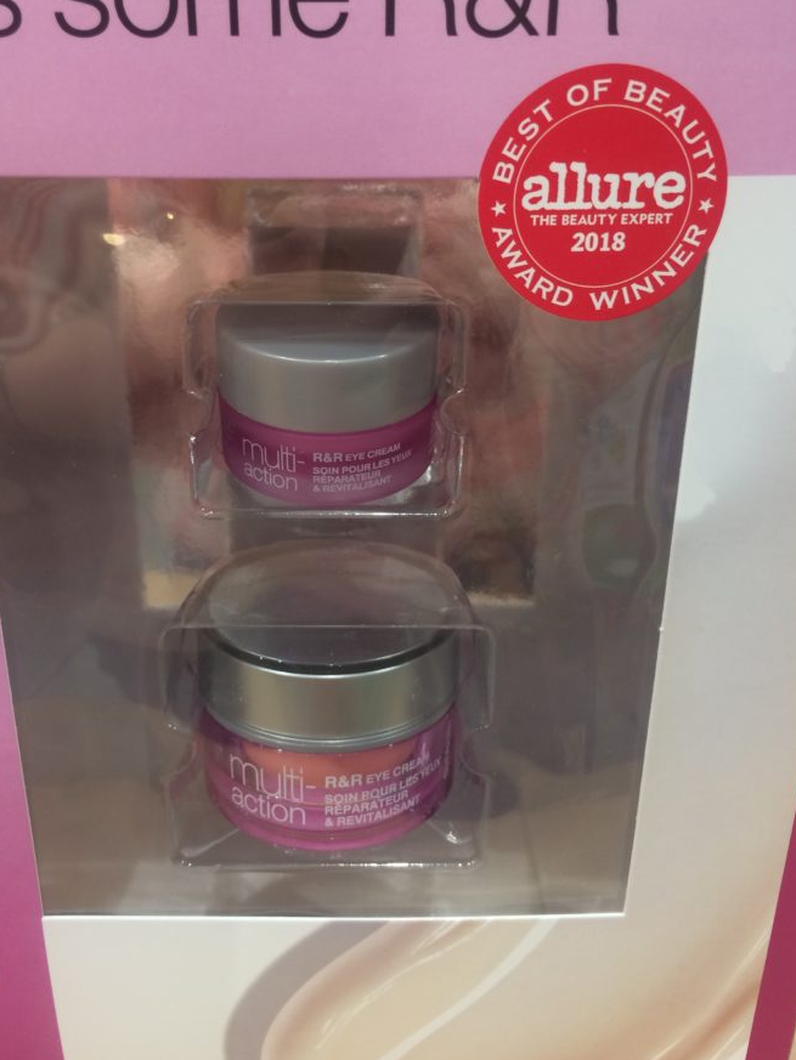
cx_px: 355
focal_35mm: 34
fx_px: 1042
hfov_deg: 41.7
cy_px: 461
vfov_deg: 53.8
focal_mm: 4.15
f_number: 2.2
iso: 80
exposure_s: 1/30
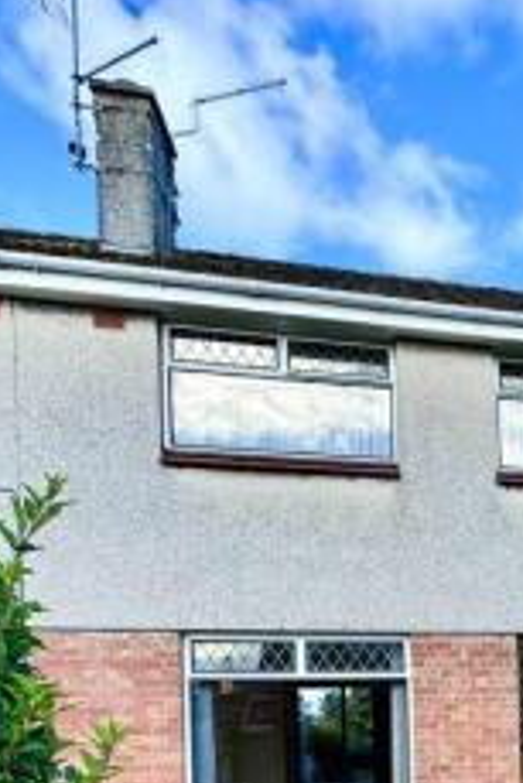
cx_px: 627
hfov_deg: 30.5
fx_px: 805
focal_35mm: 37
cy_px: 737
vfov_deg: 45.7
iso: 50
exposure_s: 1/707
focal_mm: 2.22
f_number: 2.2
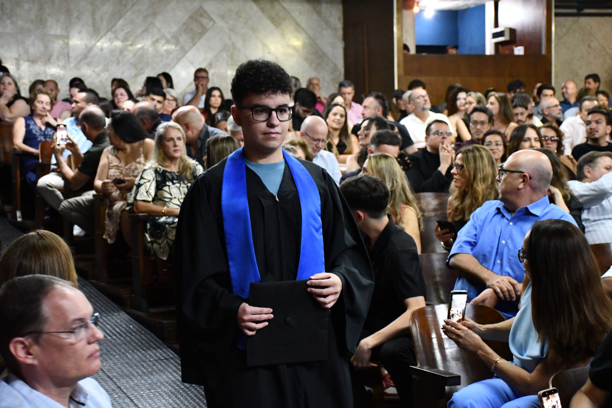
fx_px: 1139
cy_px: 204
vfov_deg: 20.3
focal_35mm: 67
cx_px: 306
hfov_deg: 30.1
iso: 8000
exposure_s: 1/60
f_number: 4.5
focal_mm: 45
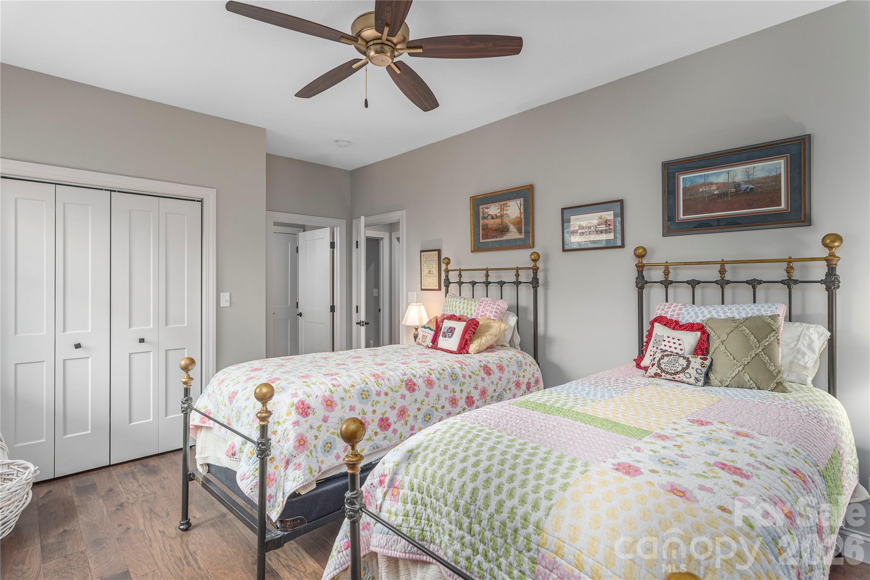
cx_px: 435
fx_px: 411
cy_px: 290
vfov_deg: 70.4
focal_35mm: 17
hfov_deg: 93.3
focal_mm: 17
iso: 320
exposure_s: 1/80
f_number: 7.1
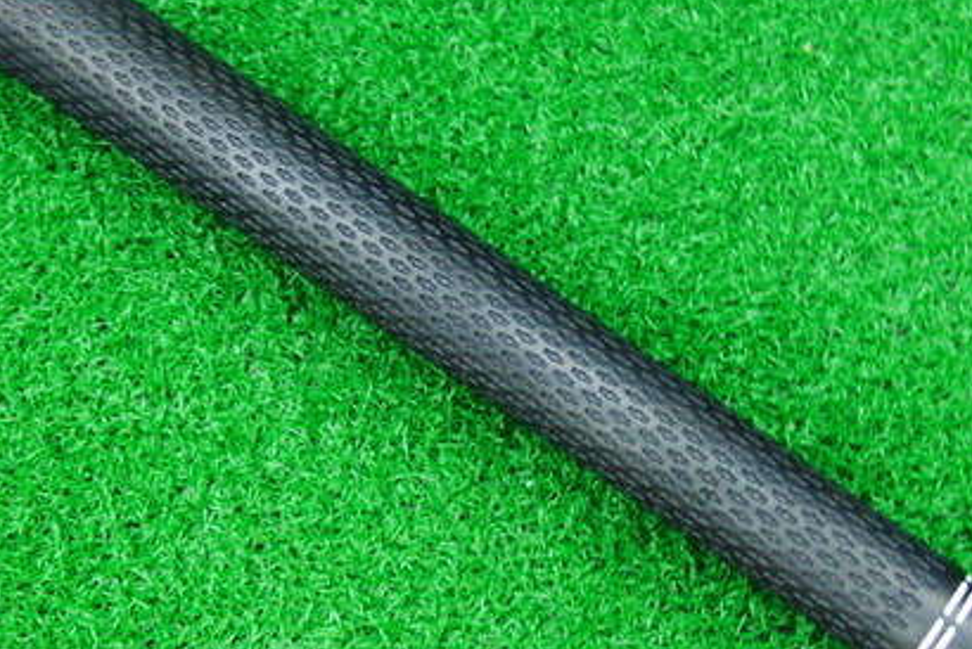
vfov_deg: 22.6
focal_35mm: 60
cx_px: 510
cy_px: 386
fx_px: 1621
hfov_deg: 33.4
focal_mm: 6.42
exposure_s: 1/20
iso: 400
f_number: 3.6
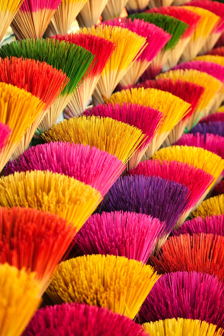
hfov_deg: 13.3
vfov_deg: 19.8
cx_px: 112
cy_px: 168
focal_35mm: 103
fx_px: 961
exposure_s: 1/250
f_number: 2.8
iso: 500
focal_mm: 68.7
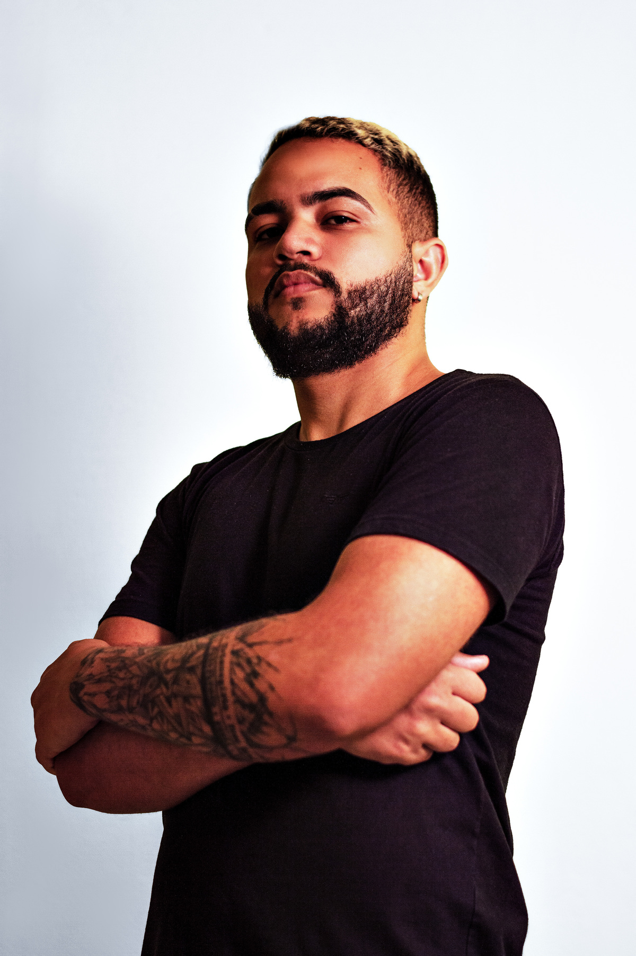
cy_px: 478
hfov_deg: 18.1
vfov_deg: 27.0
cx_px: 318
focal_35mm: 75
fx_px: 1991
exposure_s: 1/125
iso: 200
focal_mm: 50
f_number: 2
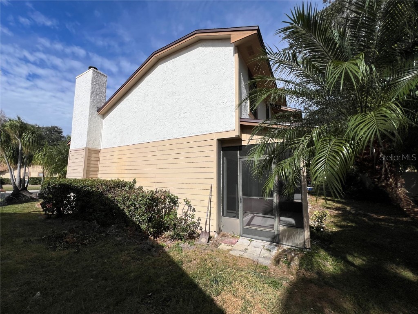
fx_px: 157
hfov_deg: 106.2
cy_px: 157
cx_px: 209
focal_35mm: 13
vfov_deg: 89.9
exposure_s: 1/4785
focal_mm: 1.57
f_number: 1.8
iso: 32
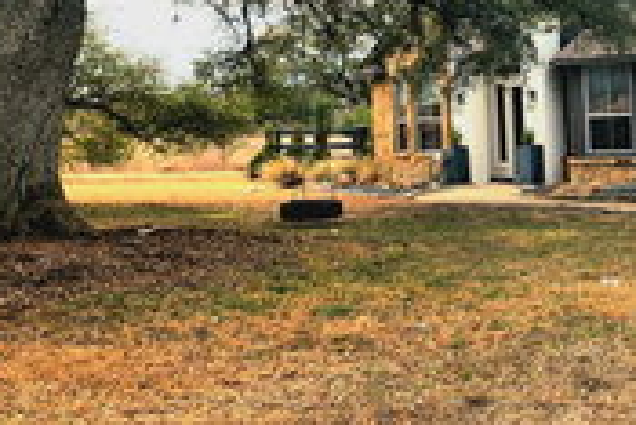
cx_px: 705
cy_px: 84
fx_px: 1238
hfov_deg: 26.5
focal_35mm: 70
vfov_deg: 19.3
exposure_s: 1/909
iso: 12
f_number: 1.8
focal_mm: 6.4
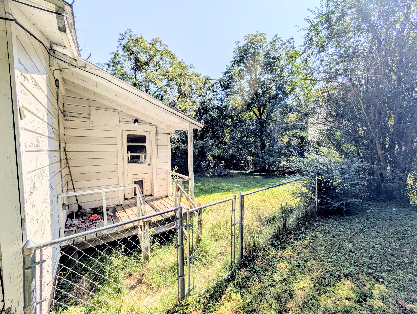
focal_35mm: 12
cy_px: 157
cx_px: 208
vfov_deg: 94.6
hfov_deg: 110.5
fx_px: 145
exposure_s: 1/4878
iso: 53
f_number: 1.7
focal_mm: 2.02
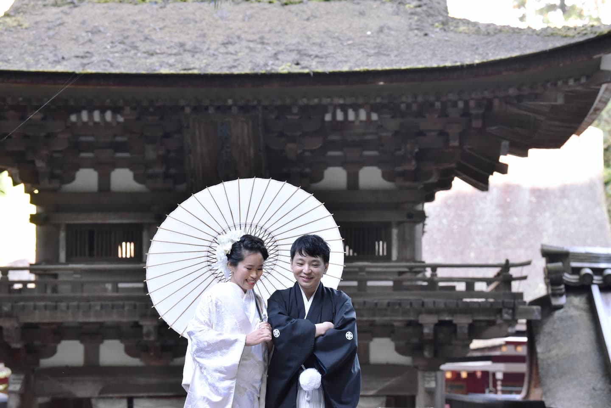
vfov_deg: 11.4
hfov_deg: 17.1
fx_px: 2037
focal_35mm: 120
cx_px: 306
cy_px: 204
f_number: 5.6
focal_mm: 120
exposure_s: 1/250
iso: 4000
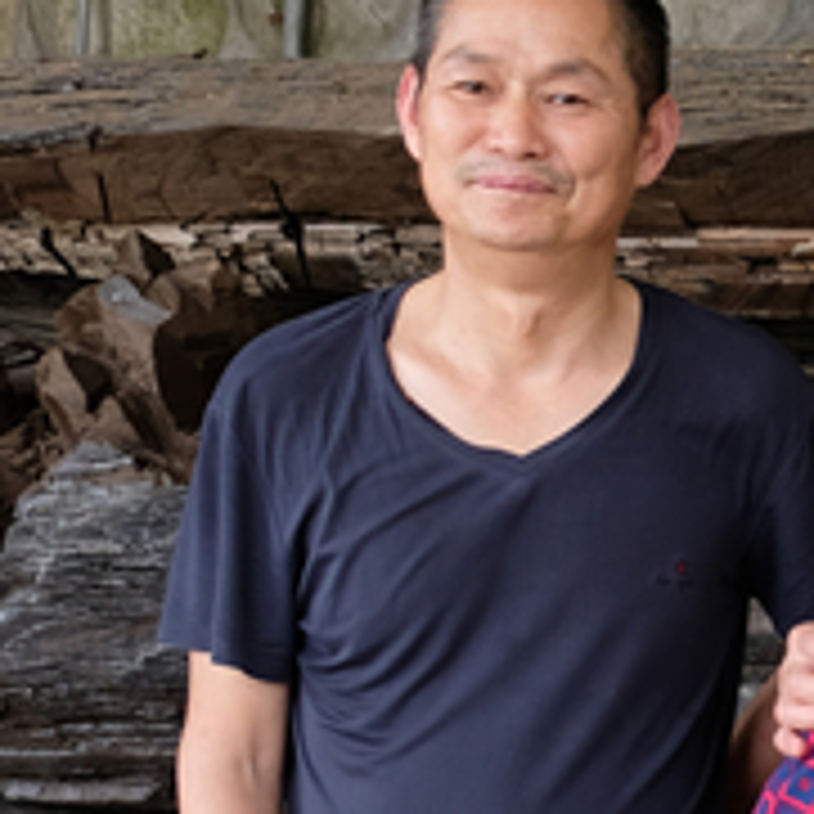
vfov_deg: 15.8
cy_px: 753
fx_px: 2900
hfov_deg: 14.9
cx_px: 1210
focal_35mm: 109
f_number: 4
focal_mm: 19
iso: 400
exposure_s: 1/110
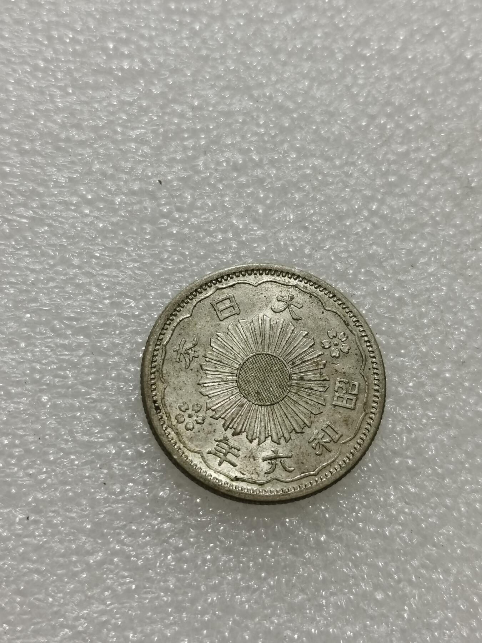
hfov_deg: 25.2
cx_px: 241
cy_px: 322
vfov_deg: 33.2
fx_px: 1077
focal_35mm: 58
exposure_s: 1/120
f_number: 1.8
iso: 80
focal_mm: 5.58
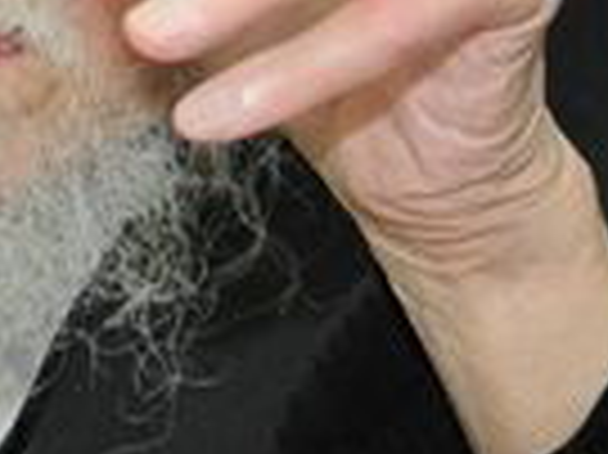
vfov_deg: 3.1
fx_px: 8458
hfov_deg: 3.9
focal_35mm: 482
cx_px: -1486
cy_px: 157
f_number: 4.5
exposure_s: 1/100
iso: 320
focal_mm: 44
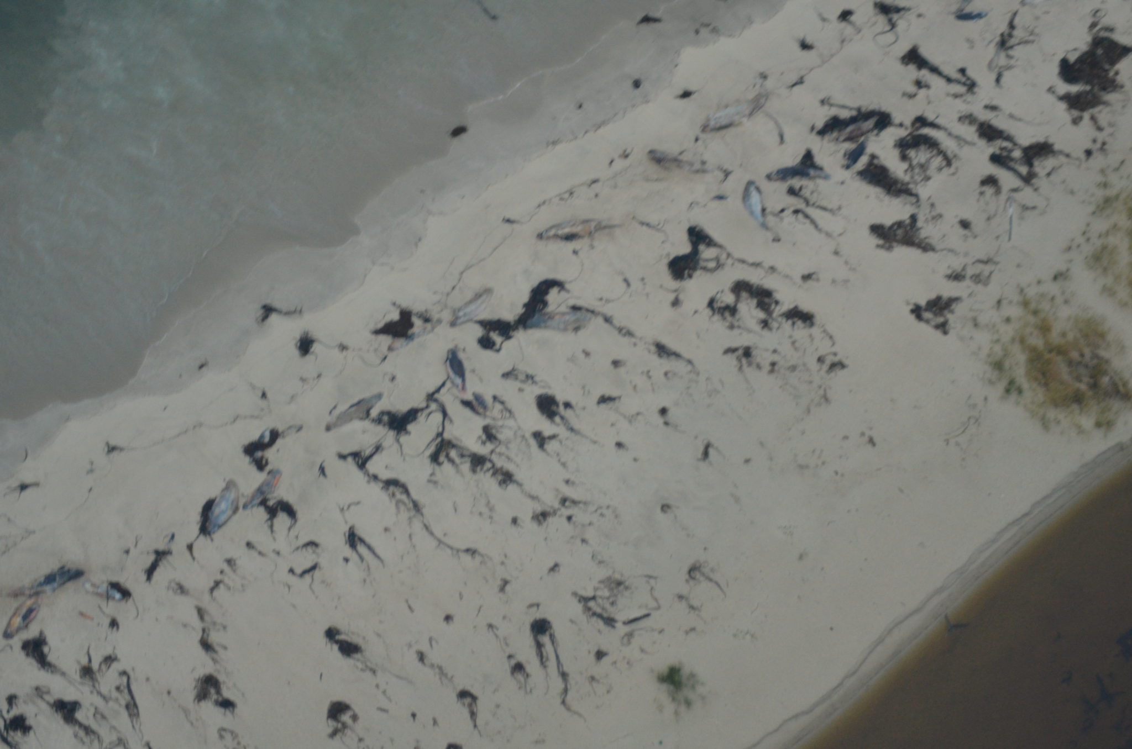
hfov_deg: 19.5
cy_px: 374
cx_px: 566
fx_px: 3294
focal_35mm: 105
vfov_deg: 13.0
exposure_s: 1/160
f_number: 4
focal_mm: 70
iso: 1250
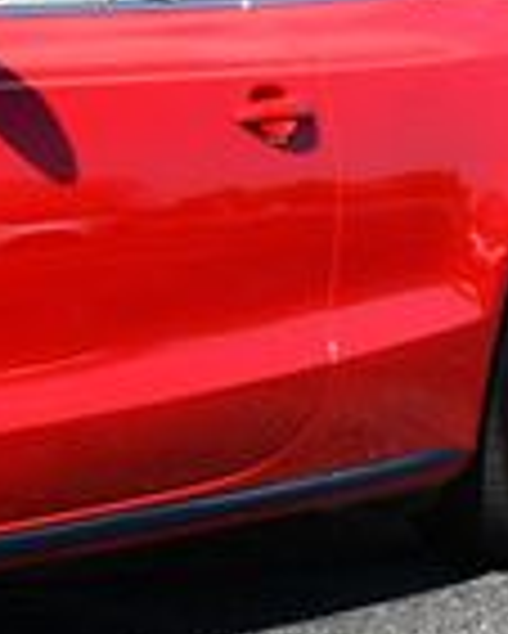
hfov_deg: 8.6
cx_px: -530
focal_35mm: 170
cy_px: 45
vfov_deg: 11.3
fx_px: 3191
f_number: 8
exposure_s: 1/250
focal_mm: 20
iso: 100
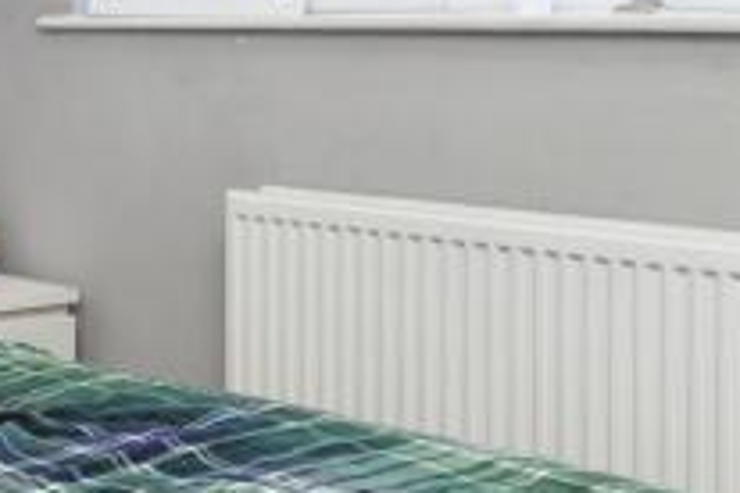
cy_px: 91
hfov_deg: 20.7
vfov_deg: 16.1
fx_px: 1727
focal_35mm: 84
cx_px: -365
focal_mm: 17
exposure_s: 1/60
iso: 800
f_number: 9
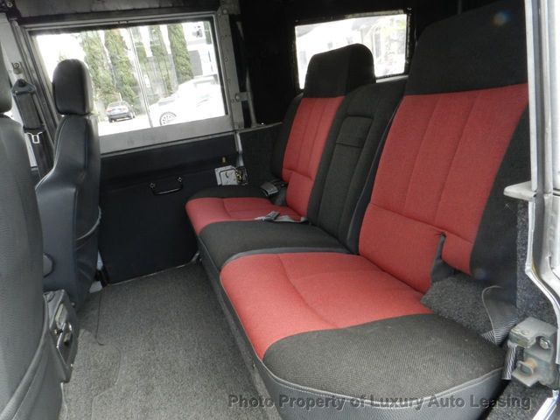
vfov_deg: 58.9
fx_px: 372
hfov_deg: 73.9
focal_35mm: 23
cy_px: 210
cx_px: 280
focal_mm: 4
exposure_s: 1/25
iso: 280
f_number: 8
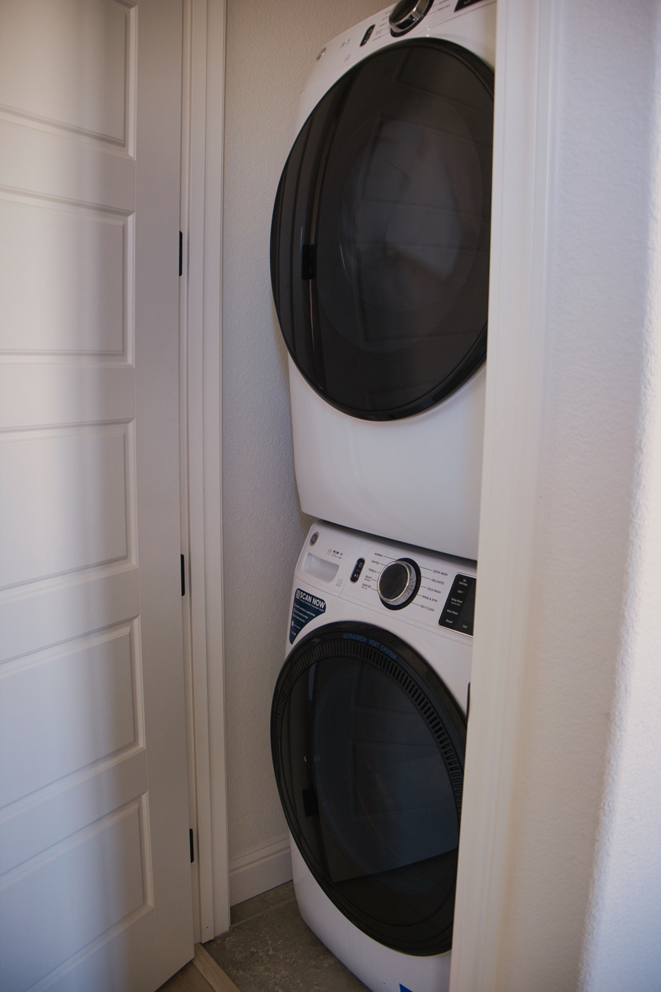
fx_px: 744
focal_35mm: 27
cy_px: 496
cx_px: 330
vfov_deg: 67.4
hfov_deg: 47.9
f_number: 2.8
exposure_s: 1/30
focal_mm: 18
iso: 400
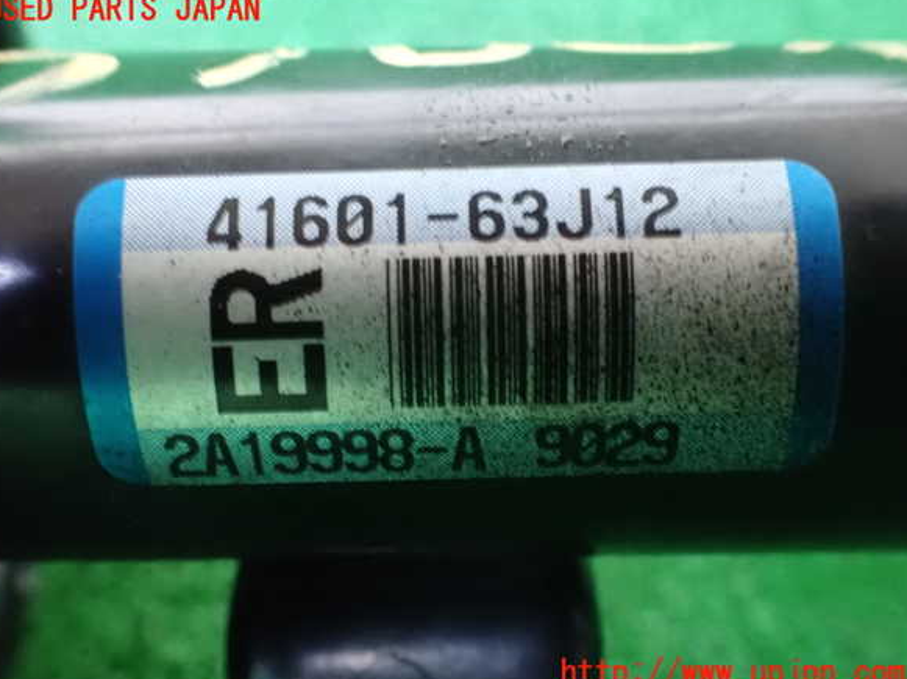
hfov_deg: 58.4
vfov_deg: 45.4
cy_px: 342
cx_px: 445
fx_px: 812
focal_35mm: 31
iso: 1600
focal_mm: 5.4
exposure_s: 1/8
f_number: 2.3
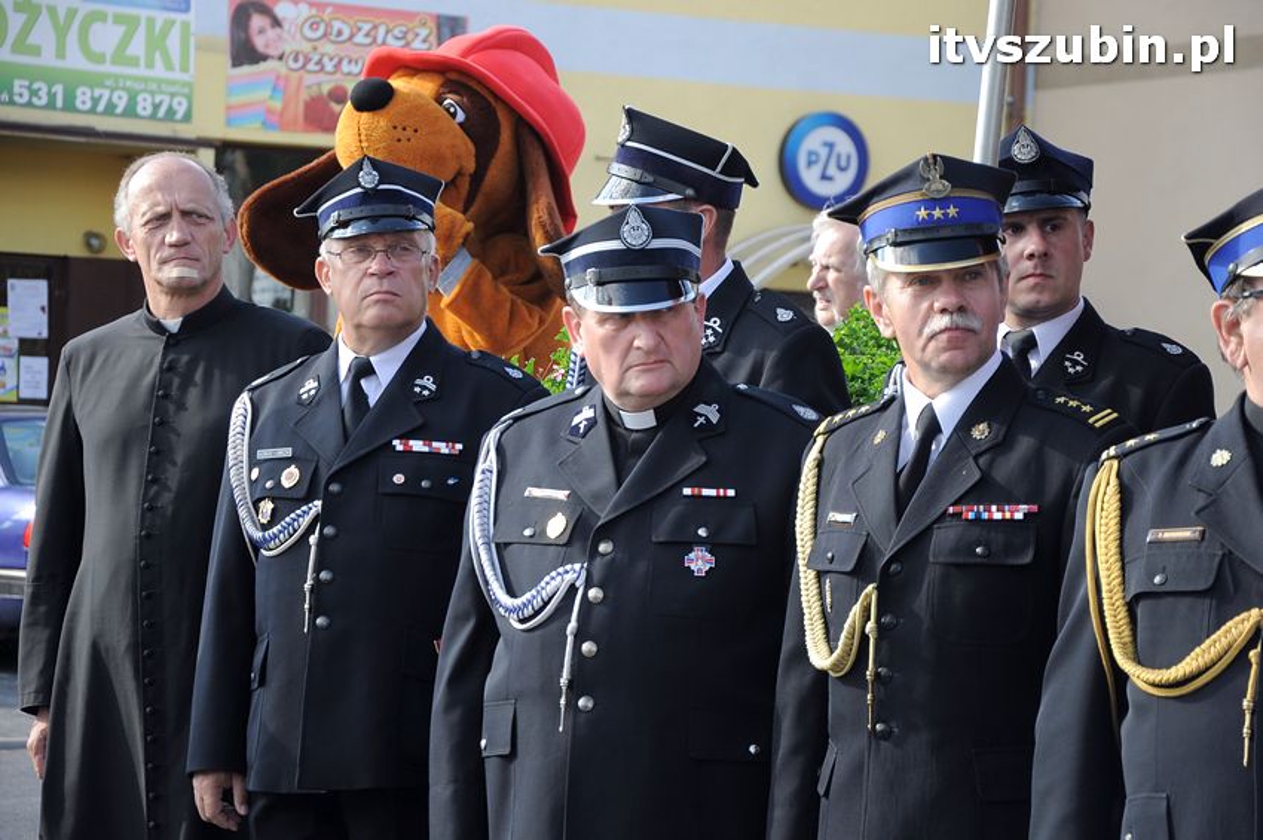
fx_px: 4206
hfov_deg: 17.1
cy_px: 420
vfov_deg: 11.4
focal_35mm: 120
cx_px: 632
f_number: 5.3
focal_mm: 80
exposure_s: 1/320
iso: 400
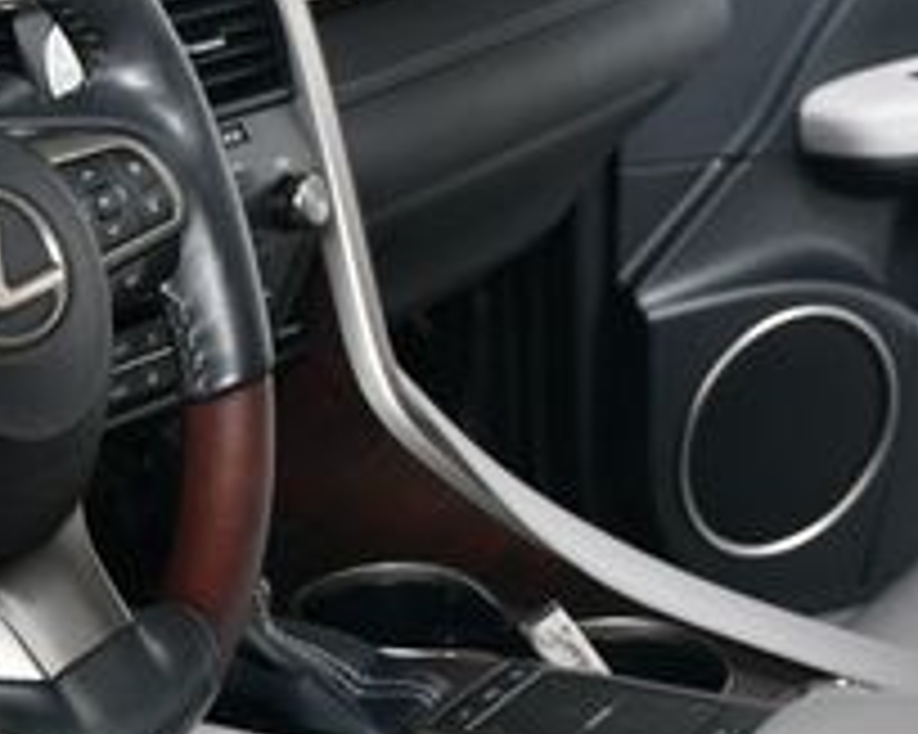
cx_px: -360
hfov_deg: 15.3
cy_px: 356
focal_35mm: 118
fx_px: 3204
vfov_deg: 13.1
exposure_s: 1/160
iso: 100
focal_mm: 27
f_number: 6.3
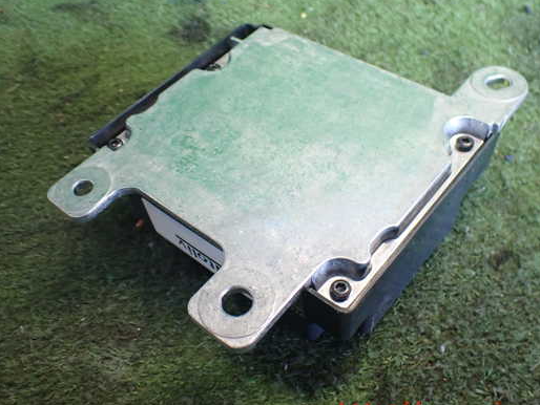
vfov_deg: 40.7
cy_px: 190
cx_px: 262
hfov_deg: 52.6
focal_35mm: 35
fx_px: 546
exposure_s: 1/80
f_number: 2.3
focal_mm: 5.4
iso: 800
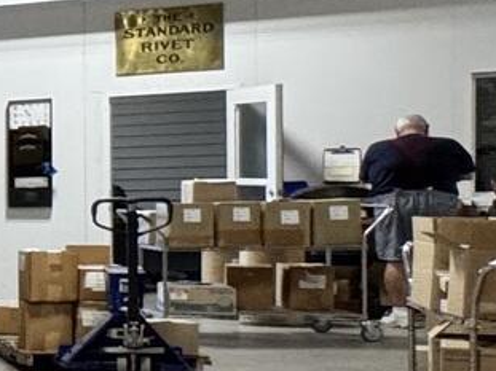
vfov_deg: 16.4
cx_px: -941
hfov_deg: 12.0
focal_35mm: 90
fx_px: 1289
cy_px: 240
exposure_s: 1/120
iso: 250
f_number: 2.2
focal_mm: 2.22
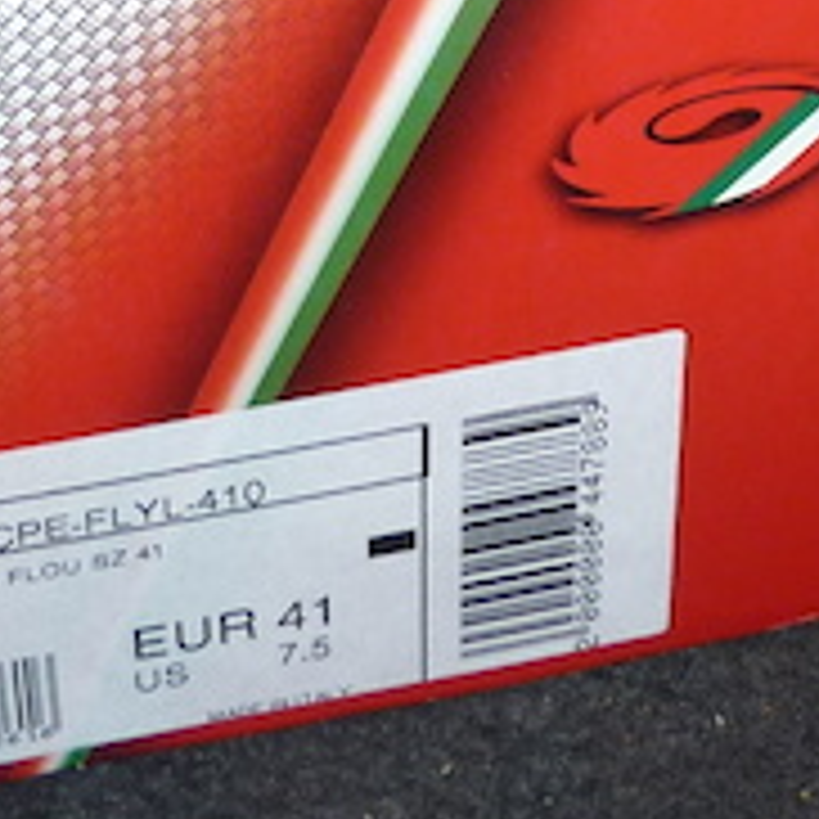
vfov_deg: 15.9
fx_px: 2596
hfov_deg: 17.9
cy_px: -522
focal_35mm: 97
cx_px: 472
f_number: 3.3
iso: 100
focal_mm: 4.1
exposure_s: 1/30
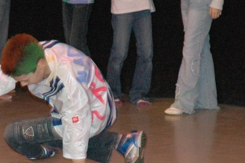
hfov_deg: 8.0
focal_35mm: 256
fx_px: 1741
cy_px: 88
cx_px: 79
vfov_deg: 5.4
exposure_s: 1/60
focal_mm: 60
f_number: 5
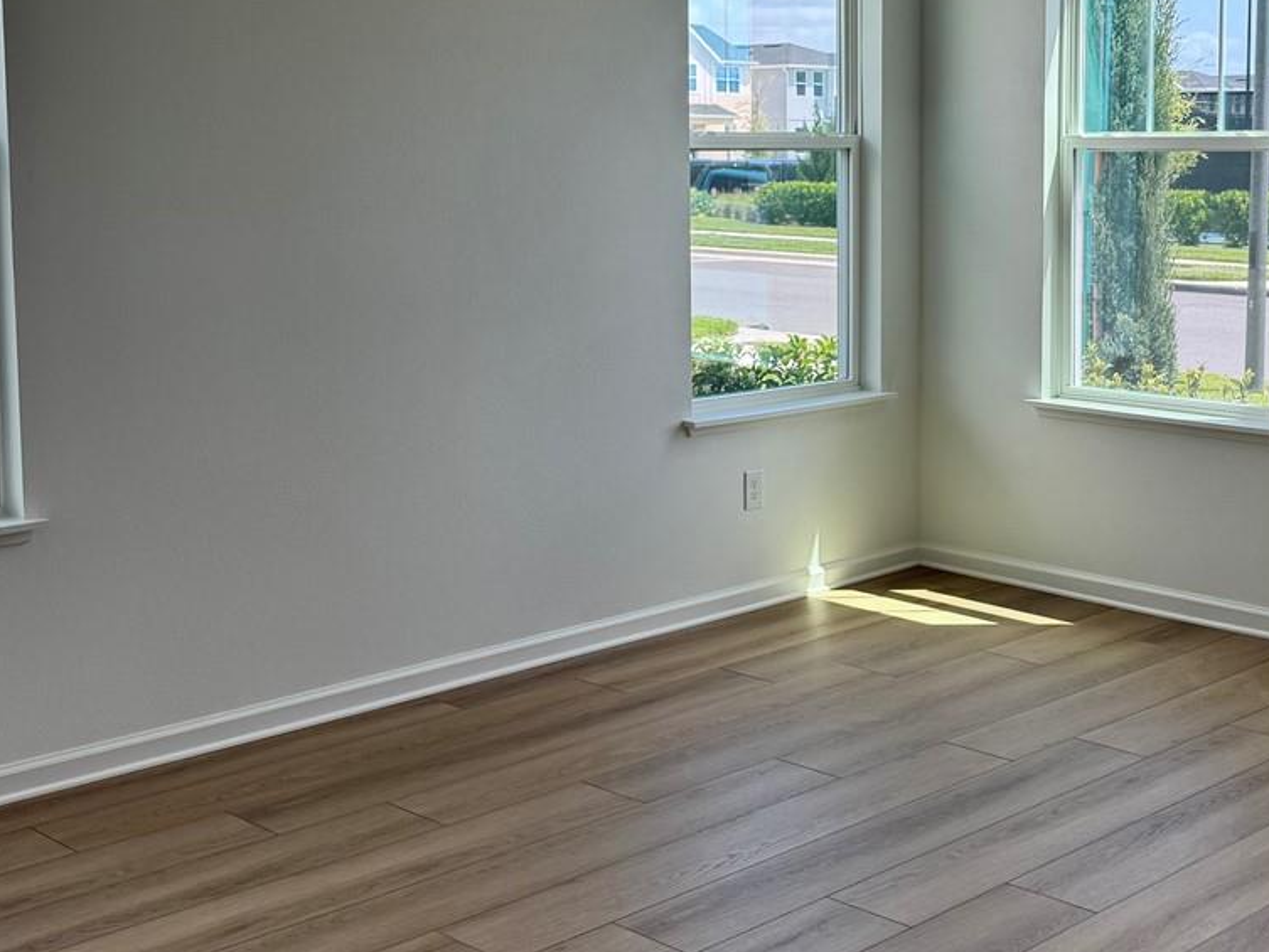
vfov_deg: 28.3
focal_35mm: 51
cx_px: 912
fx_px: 1870
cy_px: 291
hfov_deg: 36.8
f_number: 1.78
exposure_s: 1/773
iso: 80
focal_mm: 6.76
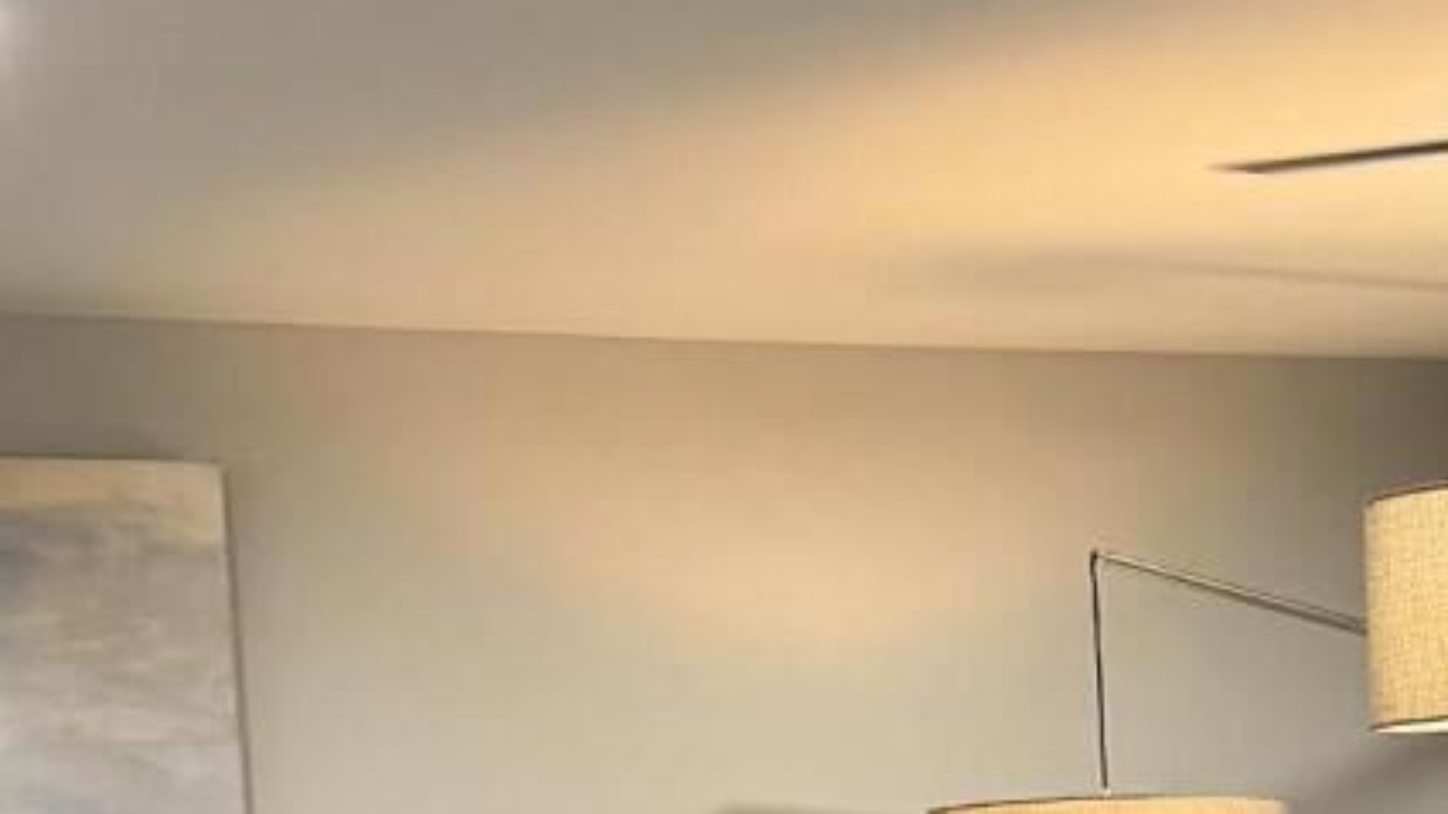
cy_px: 1454
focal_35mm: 123
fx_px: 4722
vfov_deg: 9.4
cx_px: 695
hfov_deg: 17.4
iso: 200
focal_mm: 6.76
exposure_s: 1/60
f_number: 1.78
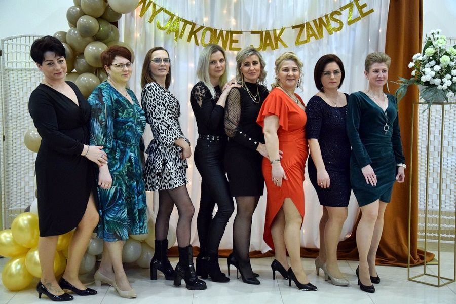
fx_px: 760
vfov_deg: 22.6
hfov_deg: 33.4
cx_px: 228
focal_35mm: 60
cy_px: 152
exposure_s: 1/100
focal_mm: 40
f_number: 4.5
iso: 3600
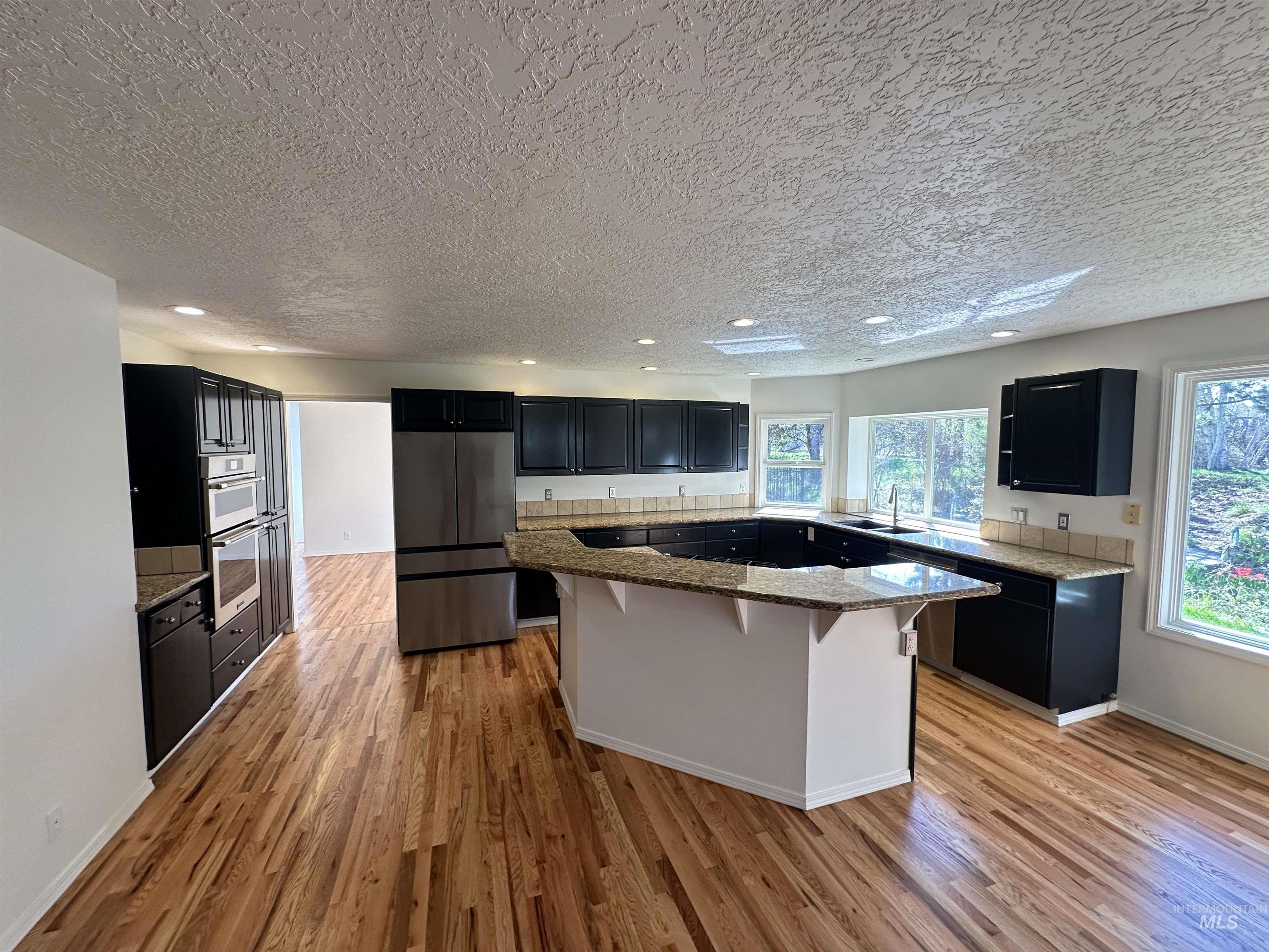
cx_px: 634
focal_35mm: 14
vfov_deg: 85.7
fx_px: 513
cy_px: 476
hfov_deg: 102.1
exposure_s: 1/120
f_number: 2.2
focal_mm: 2.22
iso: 125
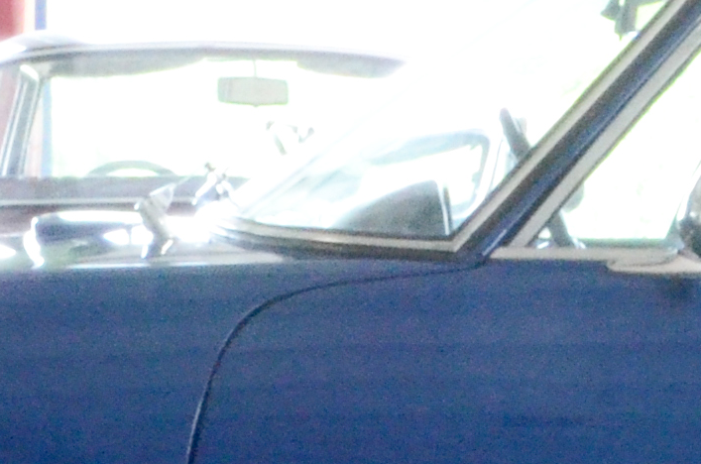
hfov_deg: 7.6
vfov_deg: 5.0
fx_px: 5285
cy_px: 432
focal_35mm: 272
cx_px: 568
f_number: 25
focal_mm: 26
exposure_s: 1/2
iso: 2500
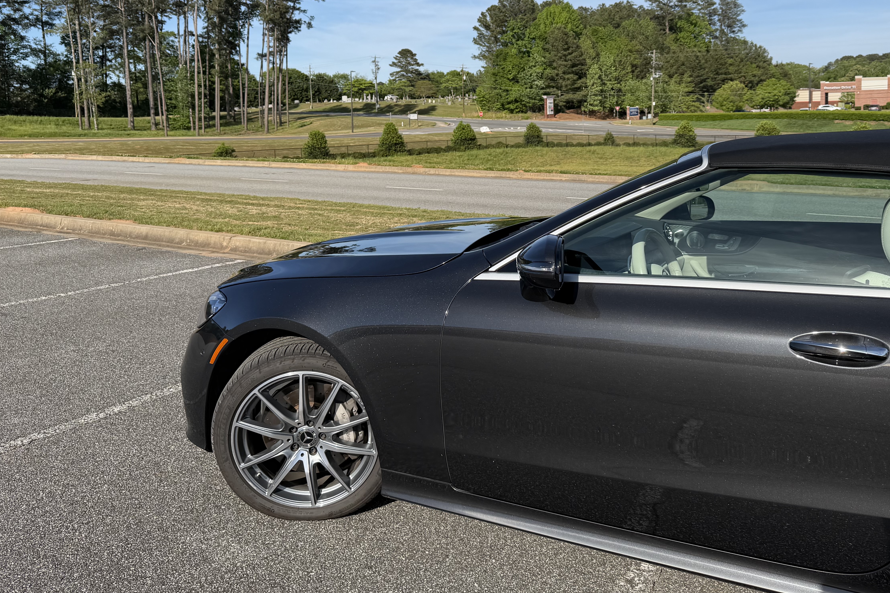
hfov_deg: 58.5
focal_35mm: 32
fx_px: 791
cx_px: 508
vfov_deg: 40.4
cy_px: 183
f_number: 1.78
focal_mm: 6.76
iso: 80
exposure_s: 1/4975
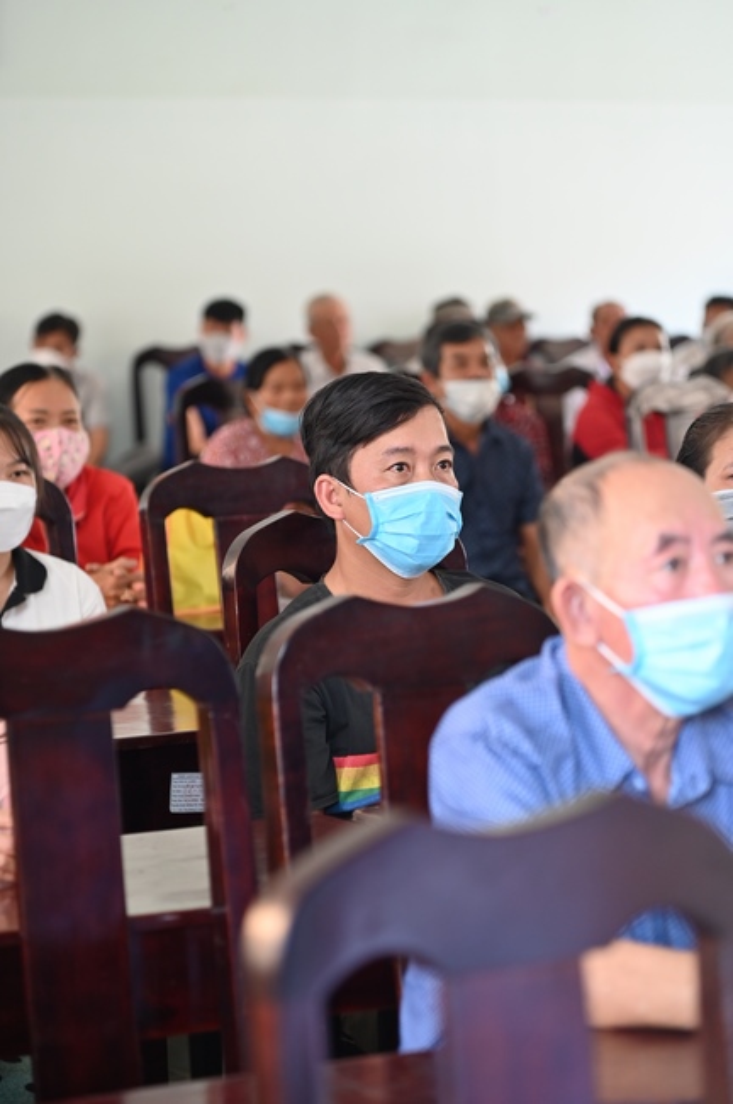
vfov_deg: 17.1
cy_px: 552
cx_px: 366
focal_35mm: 120
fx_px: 3673
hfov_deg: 11.4
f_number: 4
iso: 800
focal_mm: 120
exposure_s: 1/50
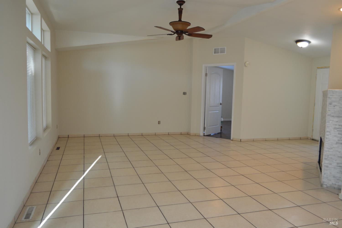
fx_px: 256
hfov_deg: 67.4
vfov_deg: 47.8
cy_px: 114
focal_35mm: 27
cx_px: 171
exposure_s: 1/60
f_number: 4
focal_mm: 18
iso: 400
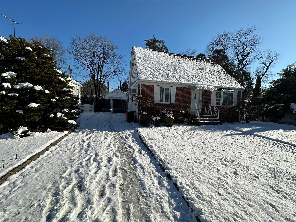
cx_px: 148
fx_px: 120
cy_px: 111
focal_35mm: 14
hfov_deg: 102.1
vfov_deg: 85.7
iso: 50
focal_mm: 2.22
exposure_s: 1/3861
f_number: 2.2
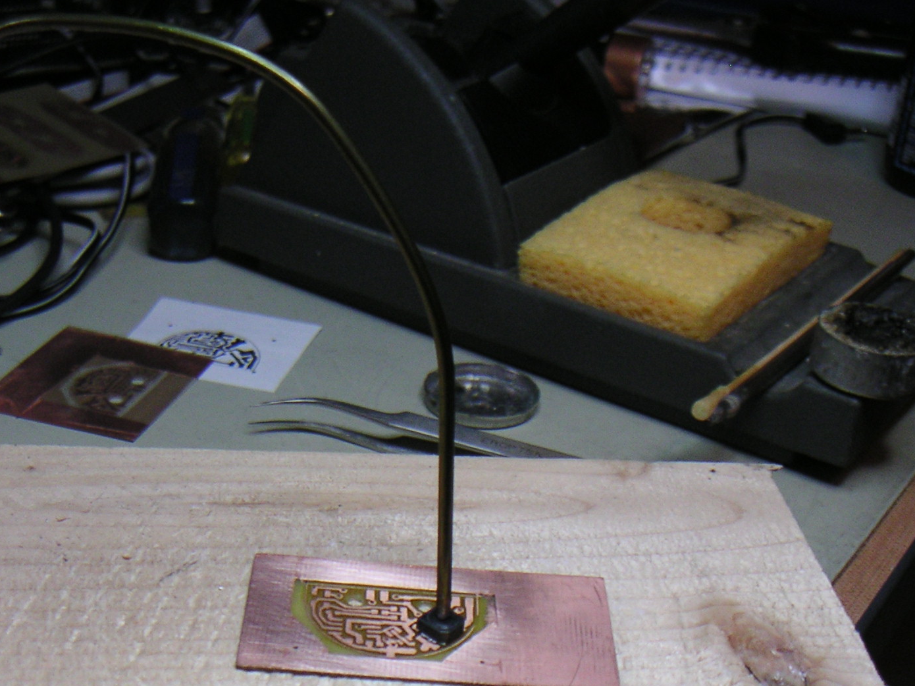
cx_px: 328
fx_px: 1480
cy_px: 468
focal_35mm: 56
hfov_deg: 34.1
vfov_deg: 25.9
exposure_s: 1/45
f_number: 2.8
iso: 80
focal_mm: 6
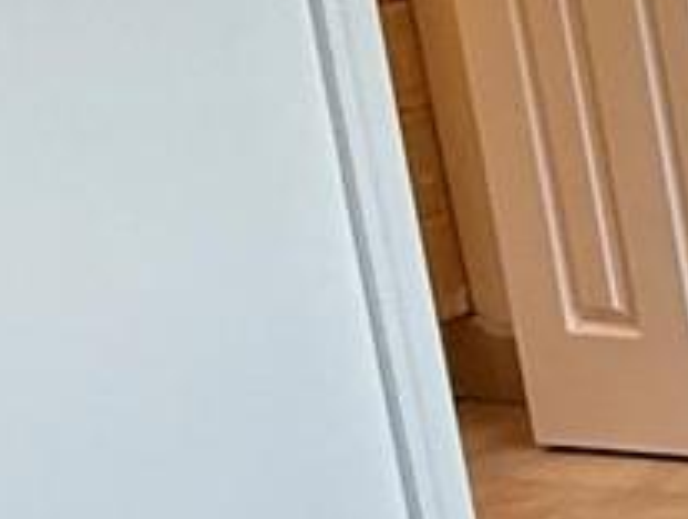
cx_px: 2373
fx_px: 2150
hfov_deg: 9.7
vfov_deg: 13.4
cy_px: -83
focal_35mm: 108
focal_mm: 2.22
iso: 125
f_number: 2.2
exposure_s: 1/120
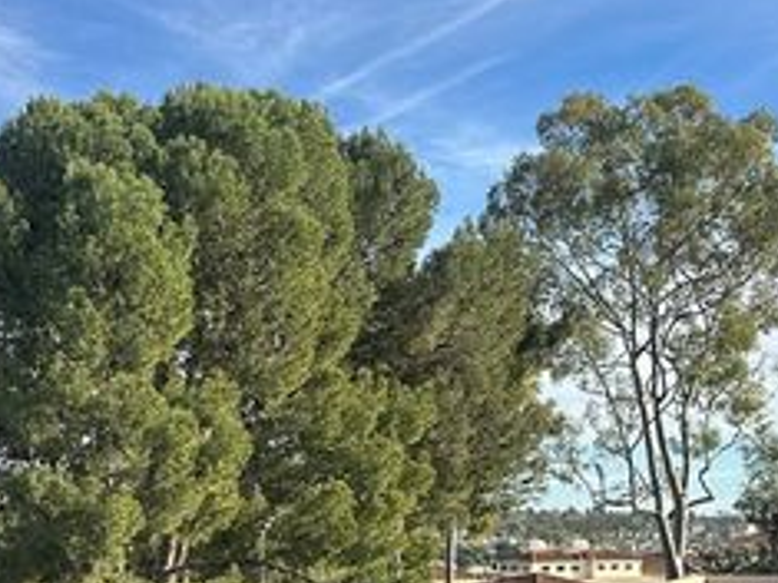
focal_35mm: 51
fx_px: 1146
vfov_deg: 26.9
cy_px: 588
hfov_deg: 34.8
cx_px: 40
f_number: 1.78
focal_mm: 6.86
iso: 80
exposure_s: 1/2410
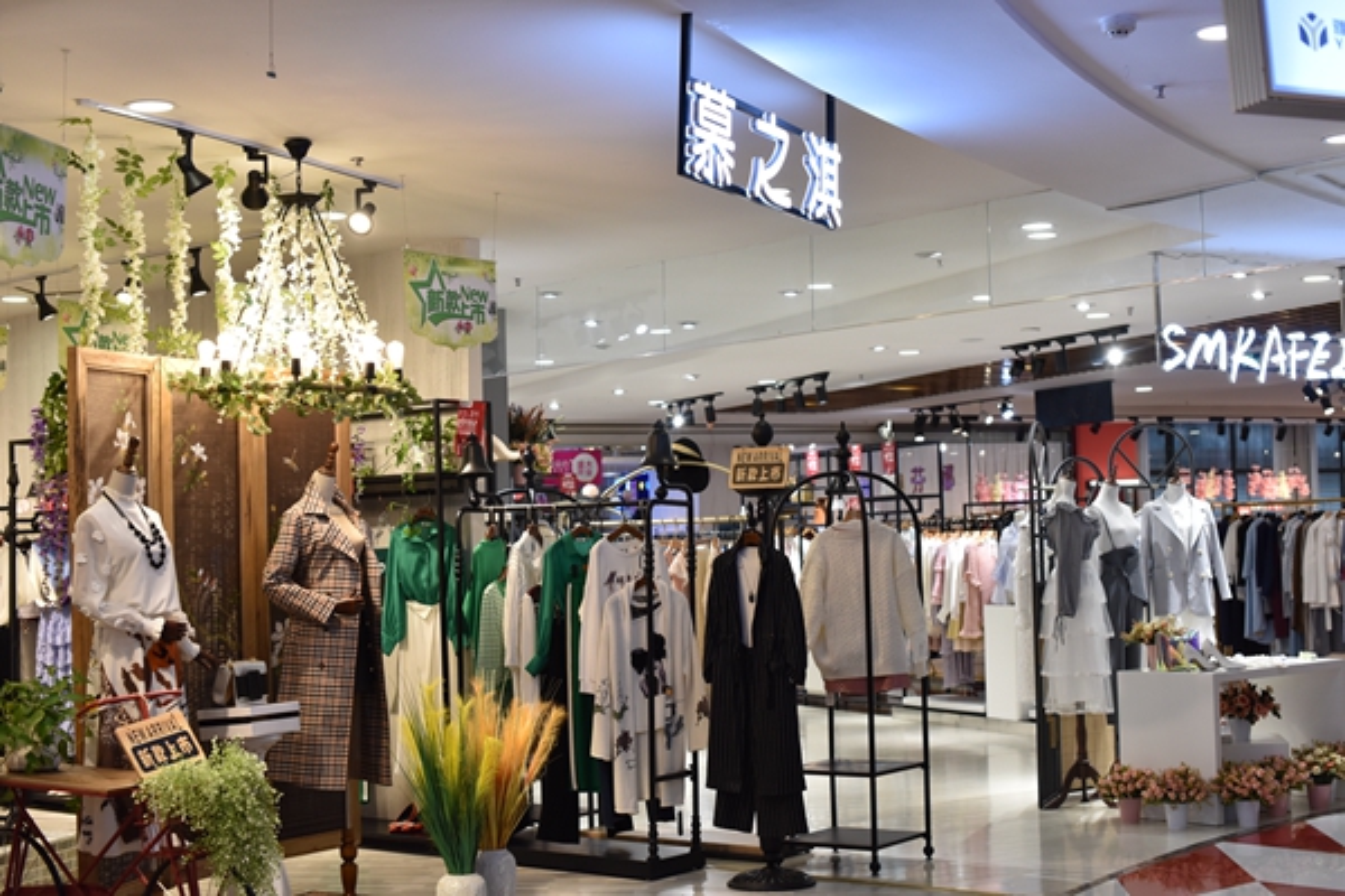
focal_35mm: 50
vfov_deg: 27.0
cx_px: 672
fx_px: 1868
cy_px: 448
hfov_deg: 39.6
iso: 1600
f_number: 3.5
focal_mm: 50
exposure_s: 1/500
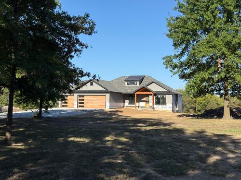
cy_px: 90
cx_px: 120
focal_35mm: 48
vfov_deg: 30.3
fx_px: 334
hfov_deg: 39.7
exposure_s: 1/4329
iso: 64
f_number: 1.78
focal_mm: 6.76
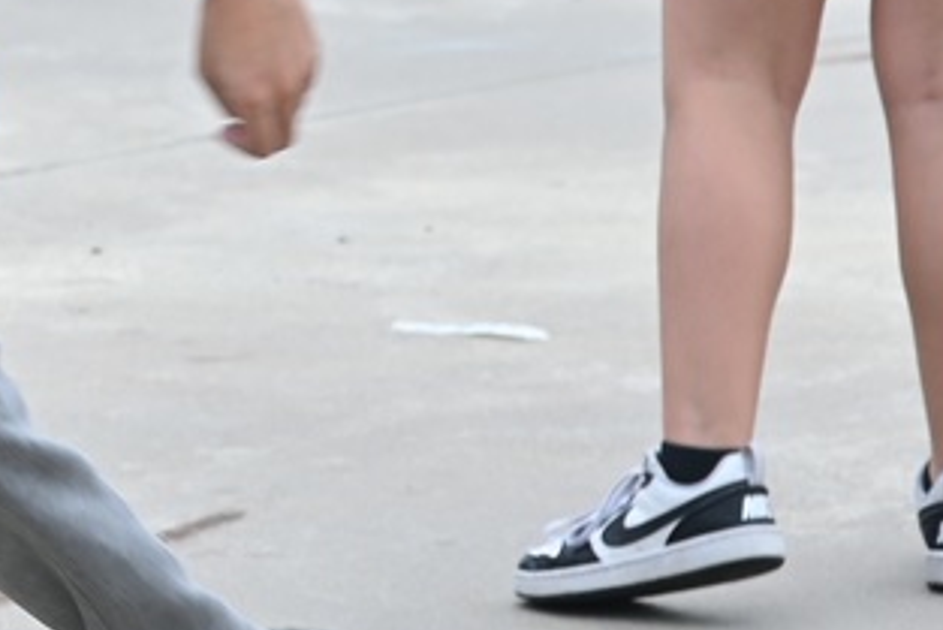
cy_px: -270
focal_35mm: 275
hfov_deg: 7.3
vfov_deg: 5.0
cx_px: -548
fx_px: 7206
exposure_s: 1/250
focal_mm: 56
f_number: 2.8
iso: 100
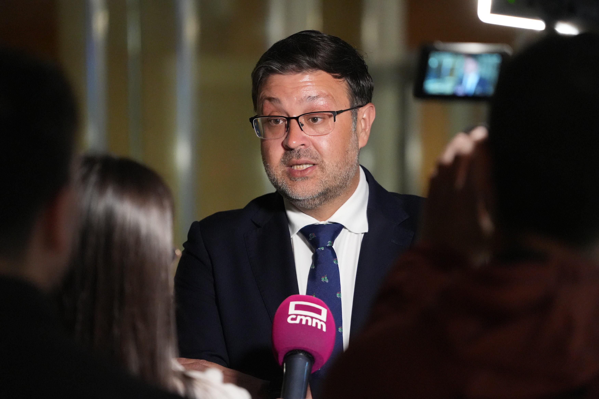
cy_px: 200
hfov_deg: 10.3
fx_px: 3328
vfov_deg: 6.9
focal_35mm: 200
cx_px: 300
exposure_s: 1/250
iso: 10000
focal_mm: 200
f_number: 4
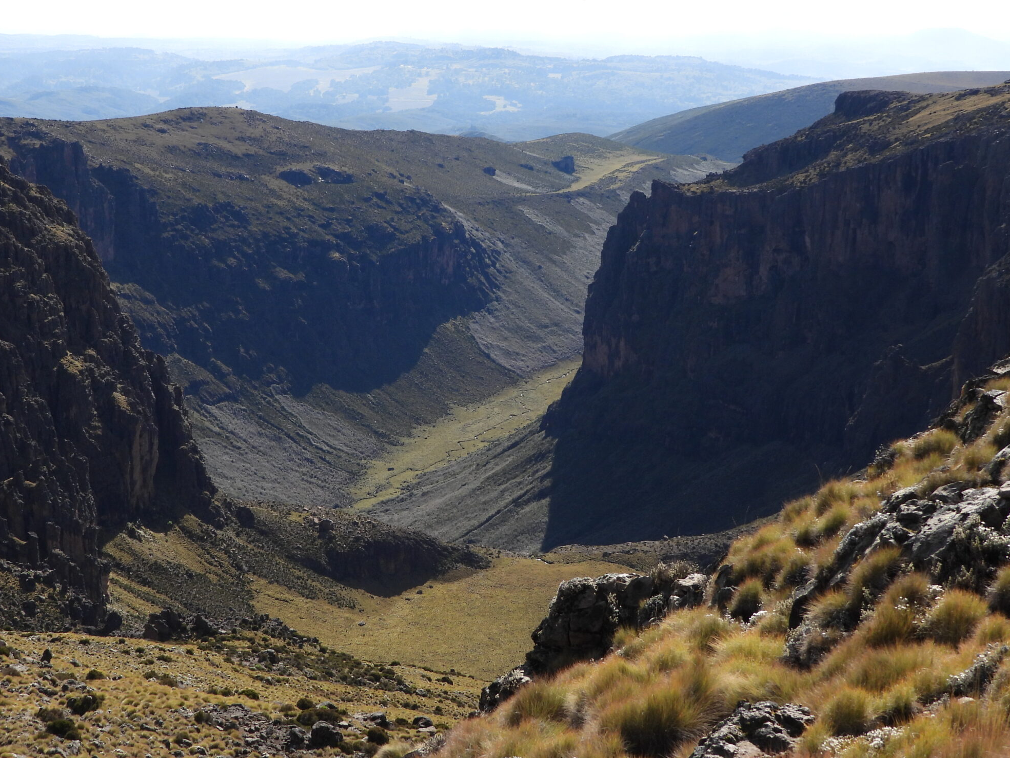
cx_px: 365
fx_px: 1897
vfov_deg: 22.6
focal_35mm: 65
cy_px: 345
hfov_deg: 29.7
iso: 100
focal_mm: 9
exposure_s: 1/640
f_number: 3.2
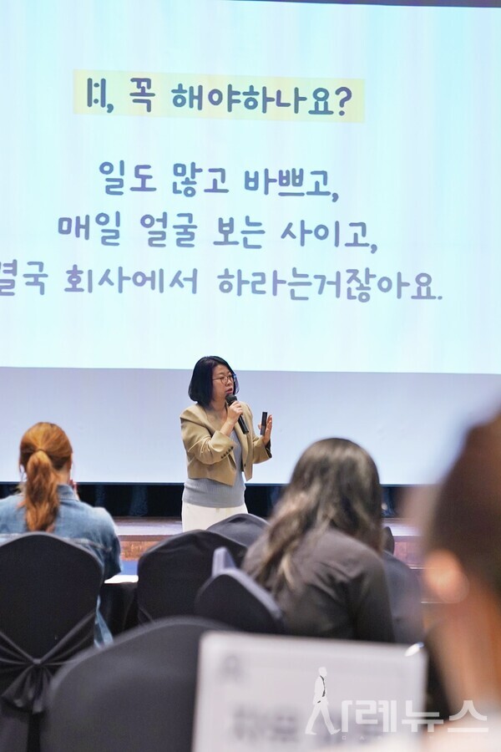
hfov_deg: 13.0
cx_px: 250
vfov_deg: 19.5
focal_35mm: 105
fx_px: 2192
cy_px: 376
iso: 1250
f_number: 2.8
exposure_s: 1/100
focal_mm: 70
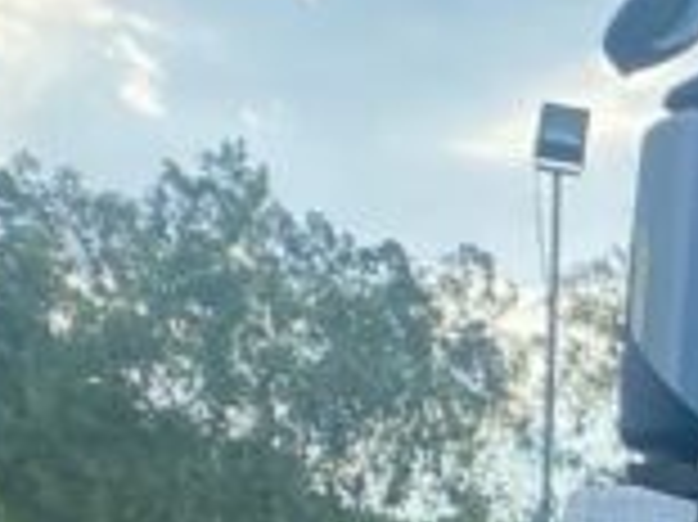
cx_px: 1301
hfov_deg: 10.7
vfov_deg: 8.5
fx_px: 3466
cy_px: 675
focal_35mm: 172
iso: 32
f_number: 1.8
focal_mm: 4.25
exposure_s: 1/1585
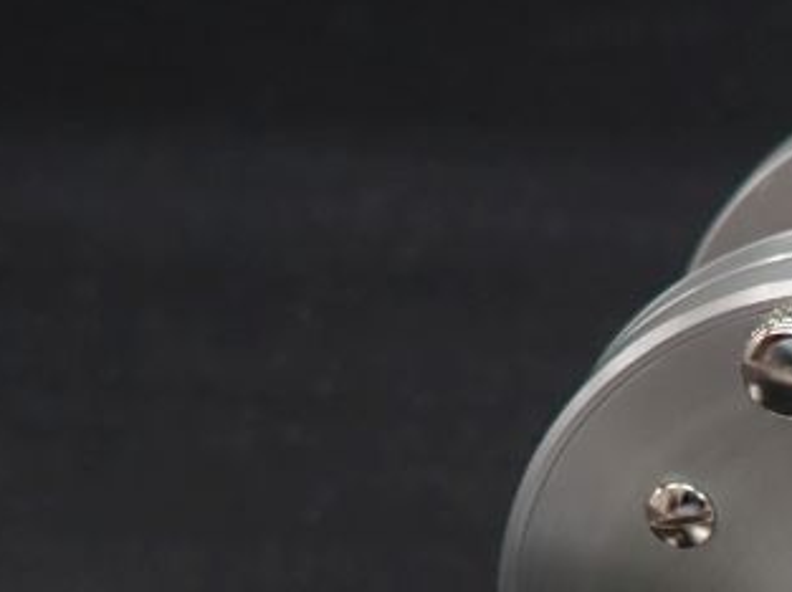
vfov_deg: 21.0
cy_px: 744
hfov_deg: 27.7
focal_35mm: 64
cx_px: 873
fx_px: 1463
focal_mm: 4.5
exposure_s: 1/60
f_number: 2
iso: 160
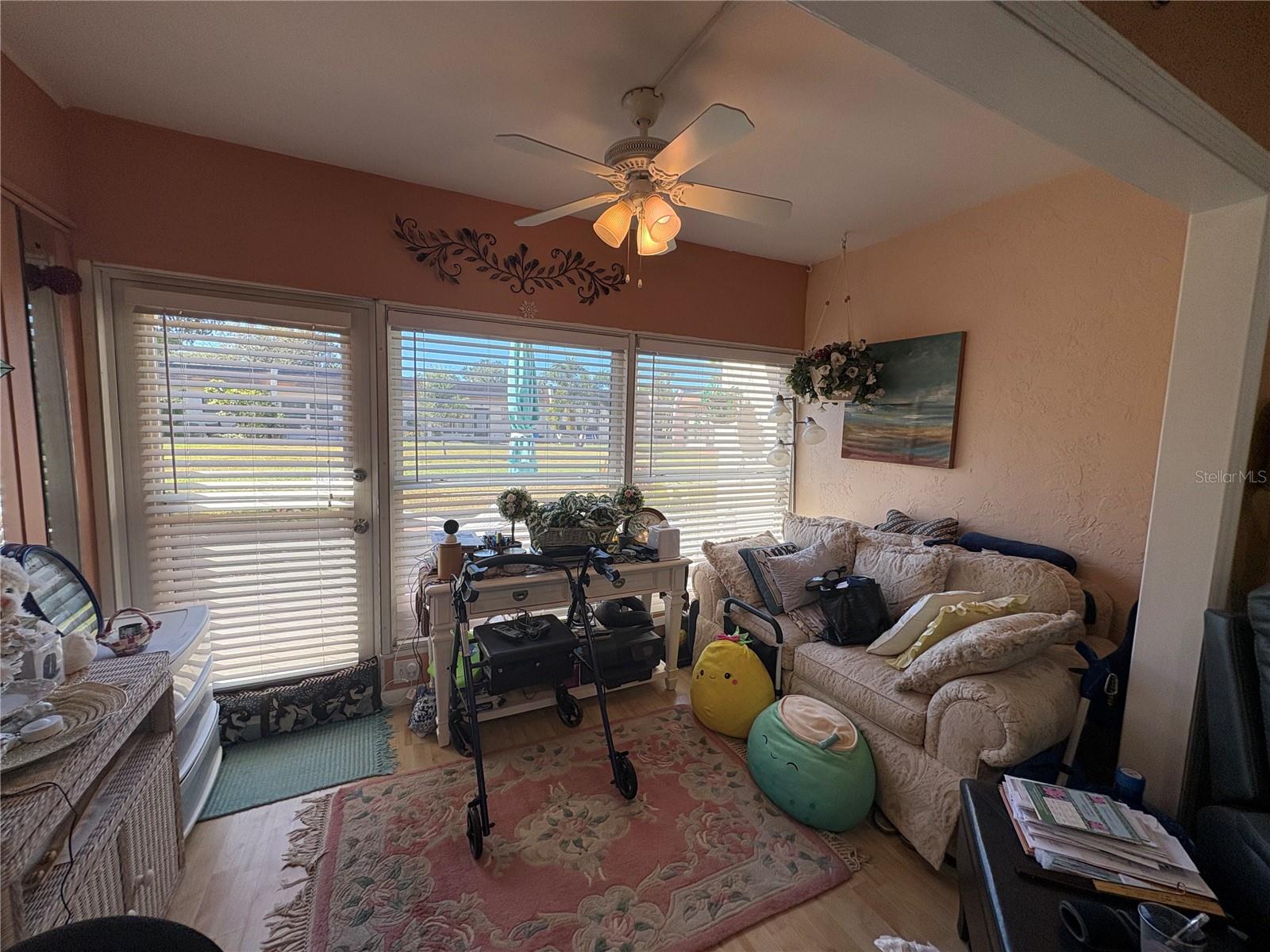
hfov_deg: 102.1
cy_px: 476
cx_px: 635
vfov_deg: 85.7
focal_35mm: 14
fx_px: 514
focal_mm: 2.22
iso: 50
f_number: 2.2
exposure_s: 1/150
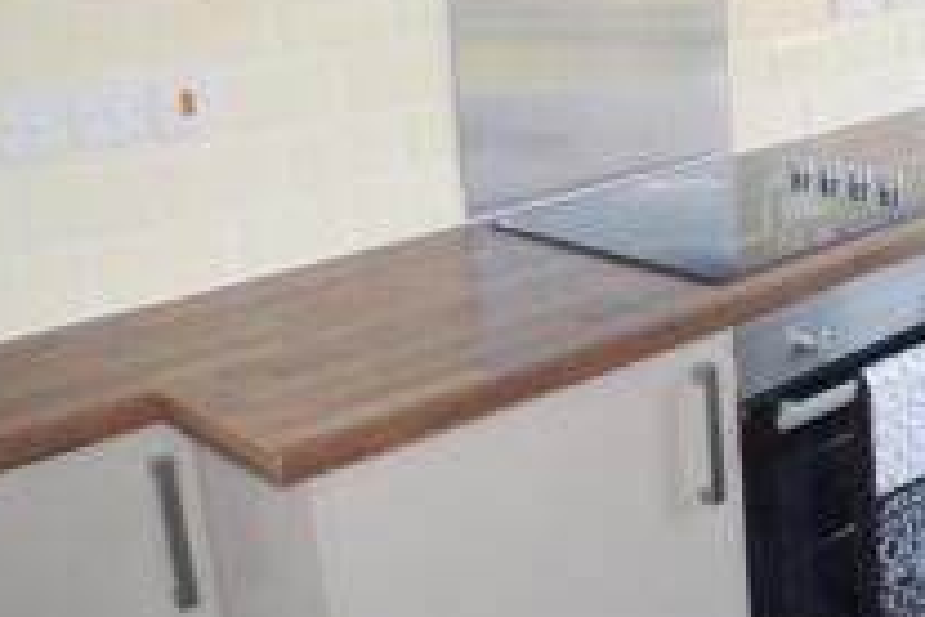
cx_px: 880
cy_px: 105
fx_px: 1953
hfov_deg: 25.6
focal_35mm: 76
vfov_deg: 17.8
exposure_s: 1/60
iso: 450
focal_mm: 22
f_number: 3.8
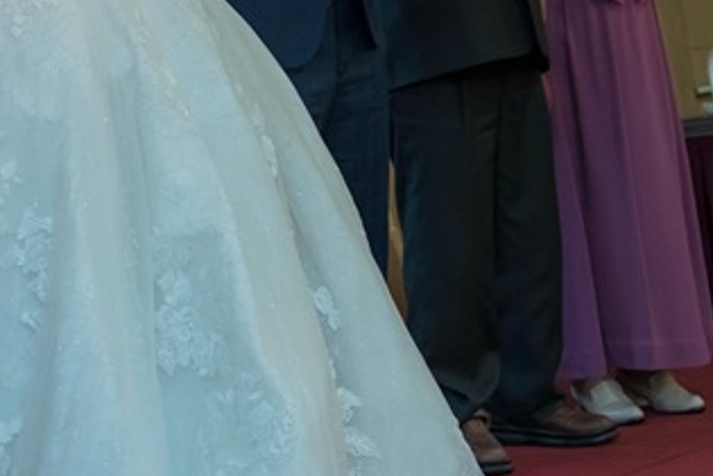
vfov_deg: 14.7
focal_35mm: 91
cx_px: -25
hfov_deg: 21.5
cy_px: -14
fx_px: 1802
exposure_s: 1/200
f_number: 3.2
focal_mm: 28
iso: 1600
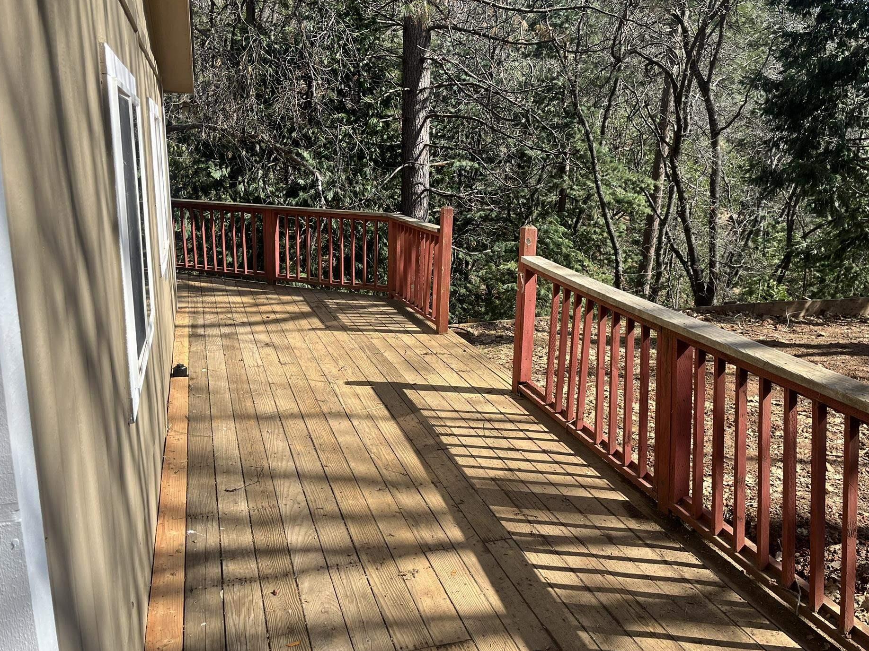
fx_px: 728
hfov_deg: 61.6
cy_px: 315
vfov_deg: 48.2
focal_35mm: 29
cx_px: 451
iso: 50
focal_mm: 5.1
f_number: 1.6
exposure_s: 1/1477
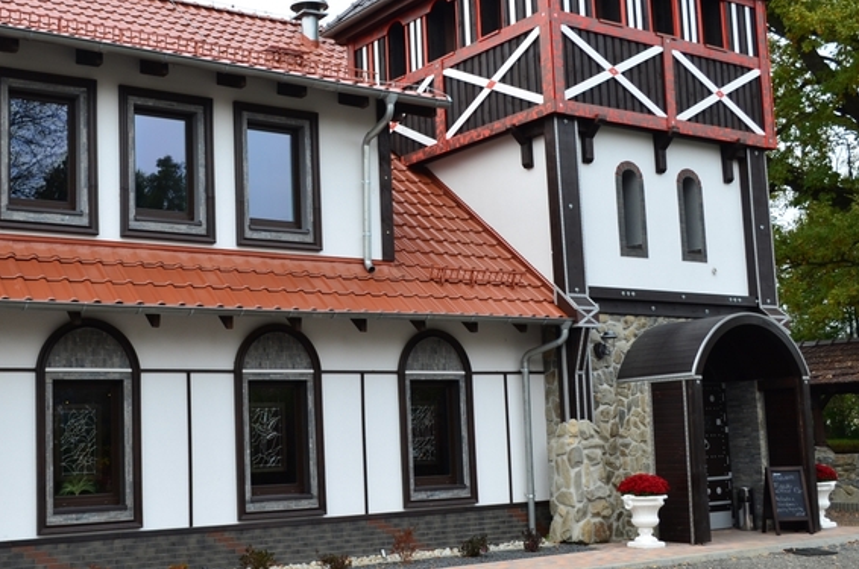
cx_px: 336
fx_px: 1143
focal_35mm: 48
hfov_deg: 41.0
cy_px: 297
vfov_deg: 28.0
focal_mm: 18
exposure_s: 1/125
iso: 100
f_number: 4.5
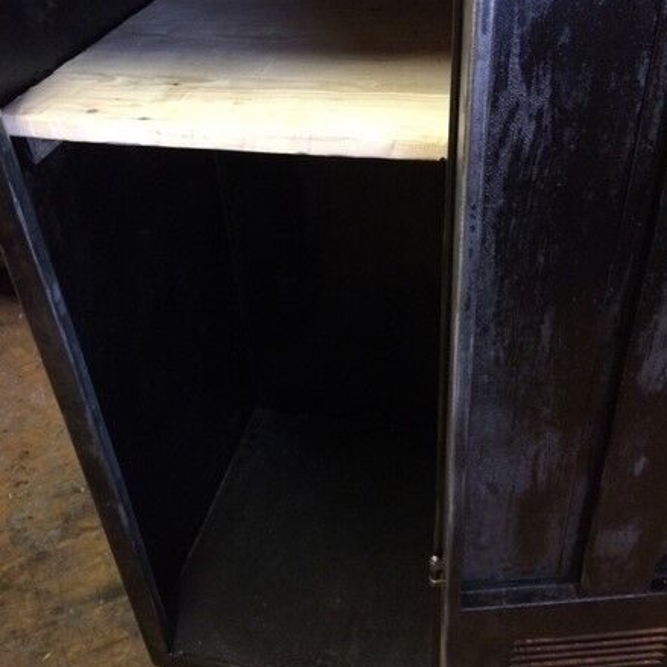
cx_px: 339
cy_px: 330
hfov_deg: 47.2
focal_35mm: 35
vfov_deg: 47.2
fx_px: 763
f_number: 2.2
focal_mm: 4.15
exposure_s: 1/17
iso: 500
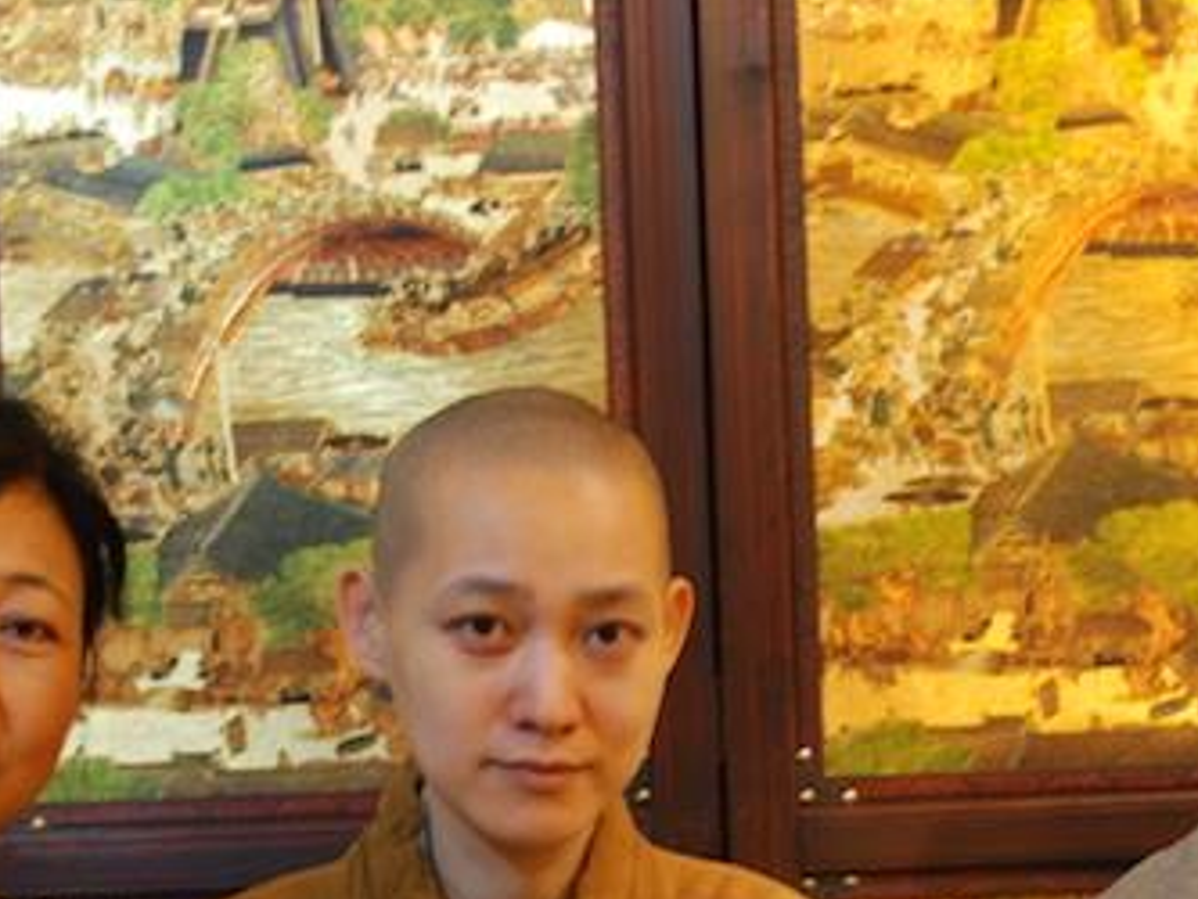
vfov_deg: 14.4
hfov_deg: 19.4
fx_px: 3497
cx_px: 680
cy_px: 903
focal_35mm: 101
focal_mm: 26
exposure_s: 1/2
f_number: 2.8
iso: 400
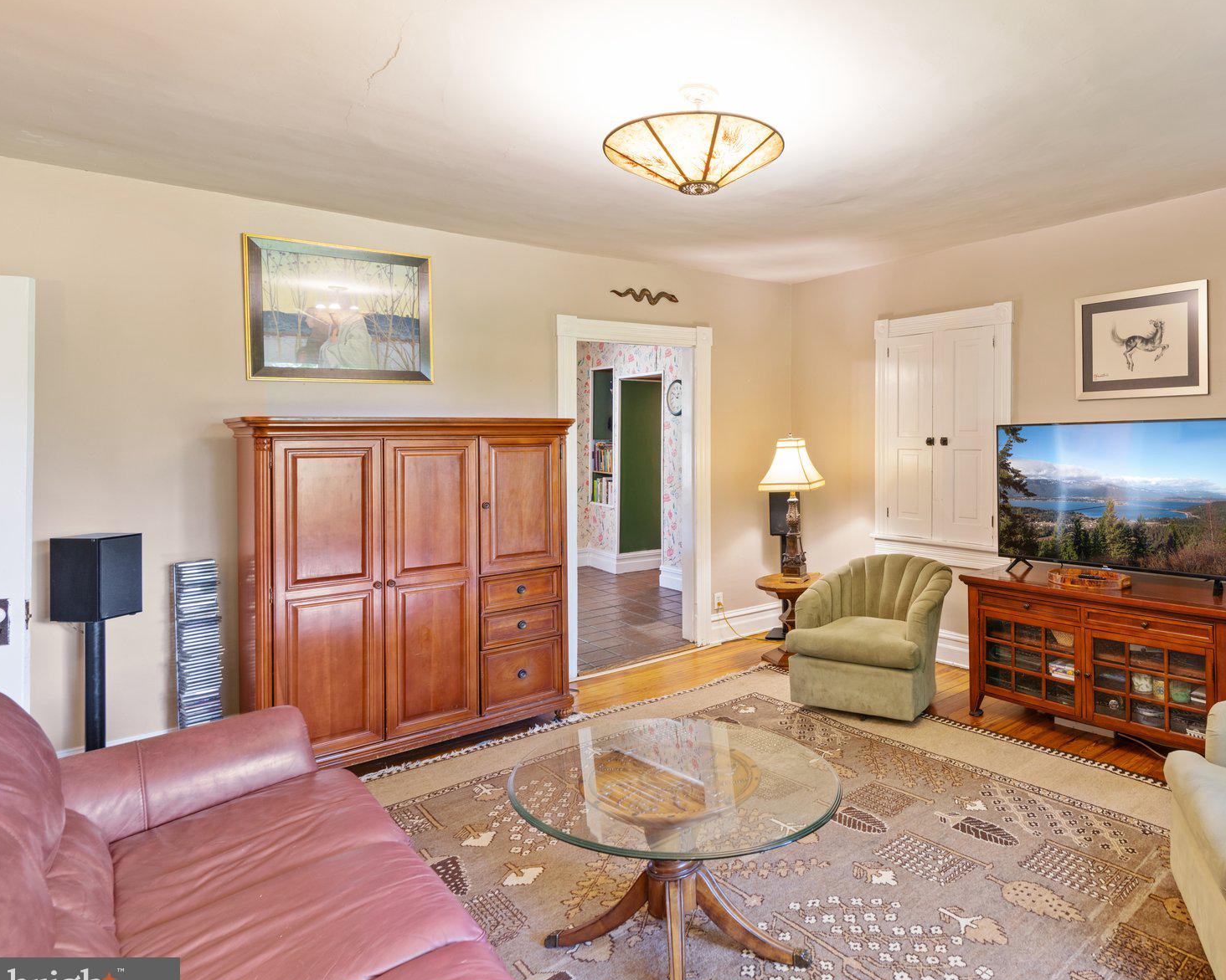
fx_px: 762
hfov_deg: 74.3
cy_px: 447
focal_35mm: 21
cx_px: 852
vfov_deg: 65.4
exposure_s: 1.3
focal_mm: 16
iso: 320
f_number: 7.1
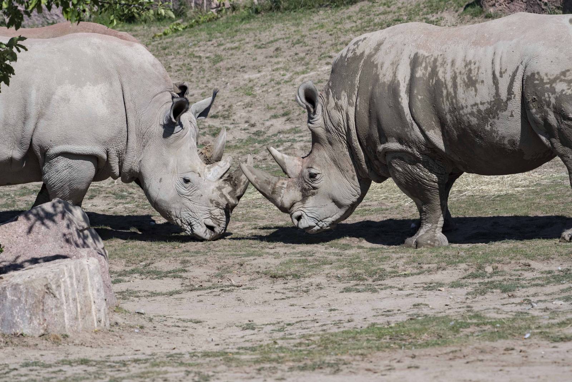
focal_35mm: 420
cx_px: 286
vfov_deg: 3.3
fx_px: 6673
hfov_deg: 4.9
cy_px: 191
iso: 400
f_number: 5.6
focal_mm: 280
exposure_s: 1/2500
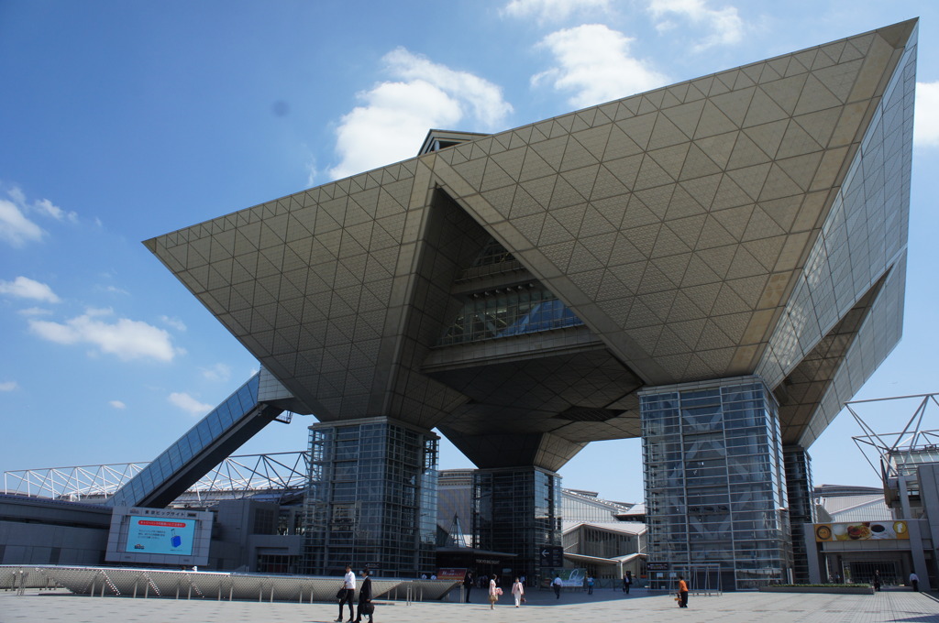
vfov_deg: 47.8
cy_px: 312
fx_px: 703
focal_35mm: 27
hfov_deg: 67.4
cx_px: 470
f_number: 9
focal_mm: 18
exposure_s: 1/400
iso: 200
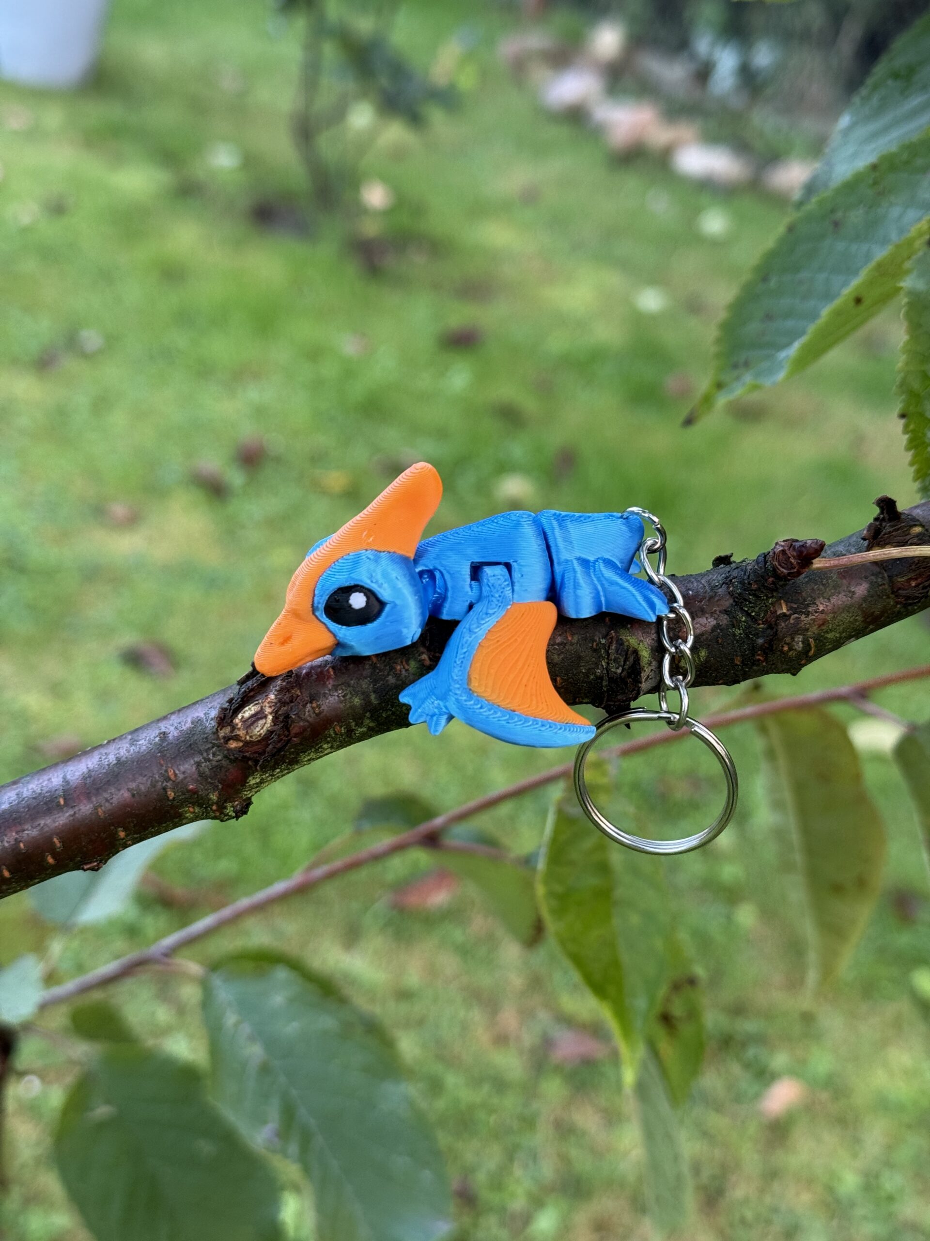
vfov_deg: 39.7
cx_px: 465
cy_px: 620
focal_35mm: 48
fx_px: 1719
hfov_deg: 30.3
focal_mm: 6.76
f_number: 1.78
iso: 125
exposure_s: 1/60
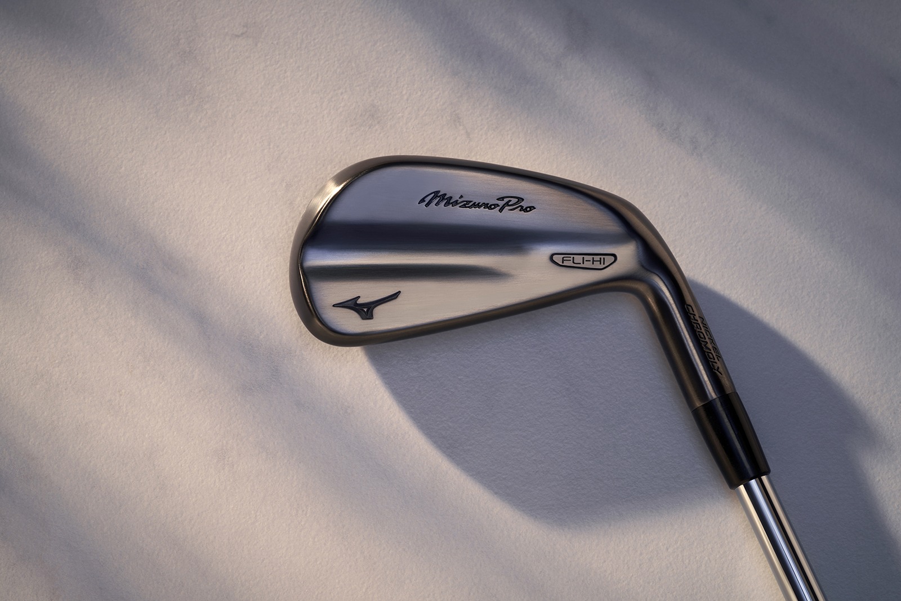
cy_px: 300
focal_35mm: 105
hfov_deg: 19.5
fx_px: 2628
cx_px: 450
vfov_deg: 13.0
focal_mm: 105
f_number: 11
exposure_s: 1/160
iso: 100
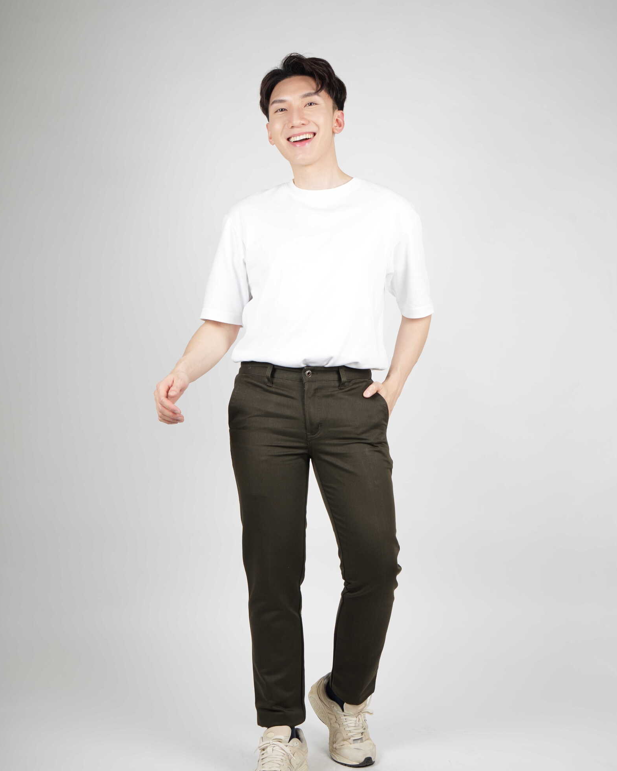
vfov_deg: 39.5
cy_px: 436
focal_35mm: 47
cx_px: 305
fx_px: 1073
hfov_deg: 32.1
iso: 125
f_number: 9
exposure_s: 1/160
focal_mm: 41
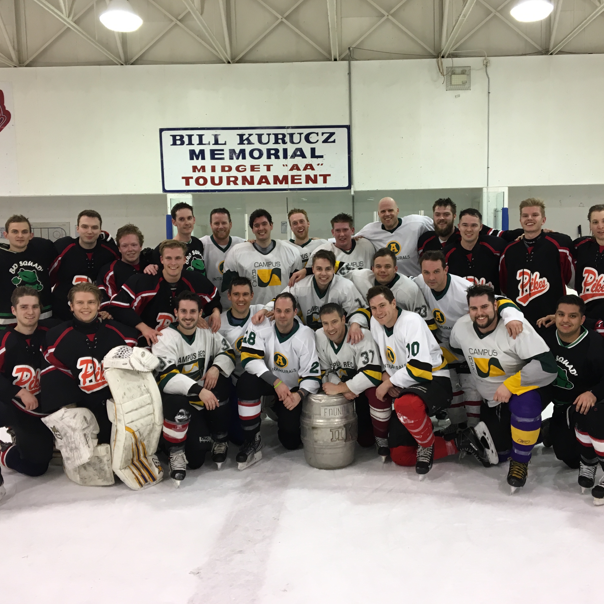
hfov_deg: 47.1
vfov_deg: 47.2
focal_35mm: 35
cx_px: 337
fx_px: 691
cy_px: 298
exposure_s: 1/30
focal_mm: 4.15
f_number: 2.2
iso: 50
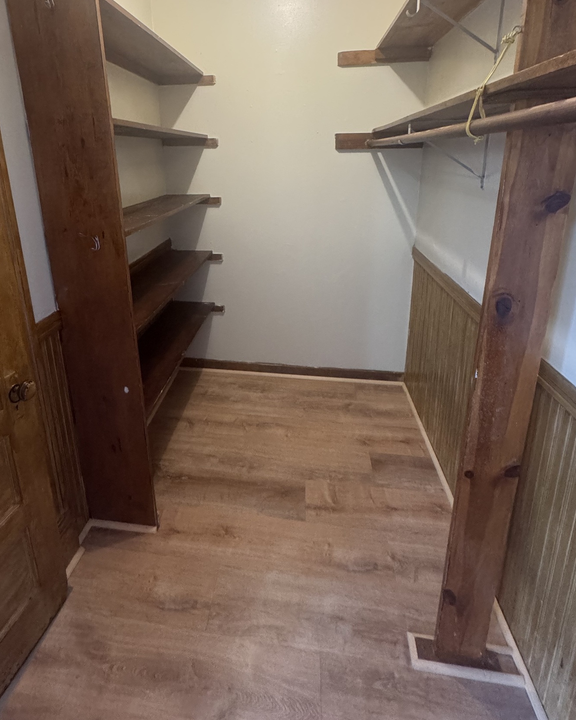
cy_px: 259
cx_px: 248
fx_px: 405
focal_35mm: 19
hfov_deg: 70.5
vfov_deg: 81.3
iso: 800
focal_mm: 2.22
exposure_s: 1/60
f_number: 2.2
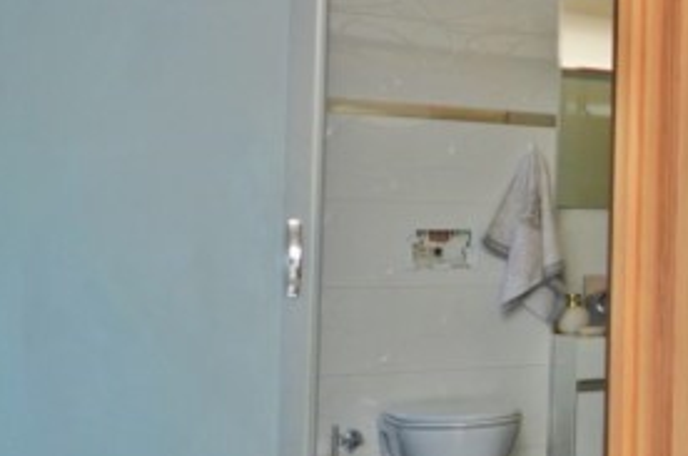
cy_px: 174
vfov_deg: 21.5
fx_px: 1202
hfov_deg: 19.4
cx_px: 1354
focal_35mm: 63
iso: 200
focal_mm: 10
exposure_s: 1/60
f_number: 4
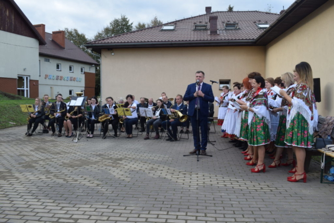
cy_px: 112
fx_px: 278
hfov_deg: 61.9
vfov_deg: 43.6
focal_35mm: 30
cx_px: 167
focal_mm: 20
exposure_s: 1/250
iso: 360
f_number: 8
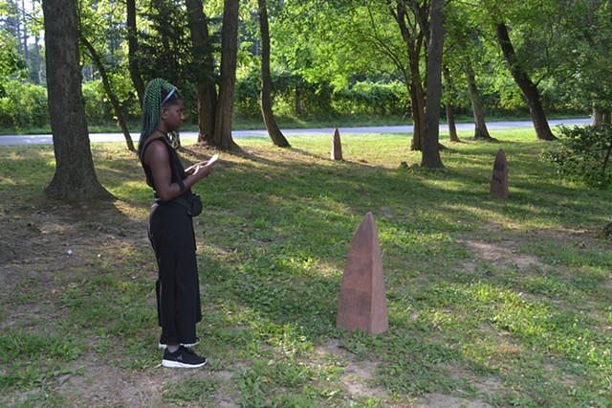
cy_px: 204
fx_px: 663
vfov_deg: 34.2
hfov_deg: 49.6
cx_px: 306
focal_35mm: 39
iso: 400
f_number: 8
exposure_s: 1/60
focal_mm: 26
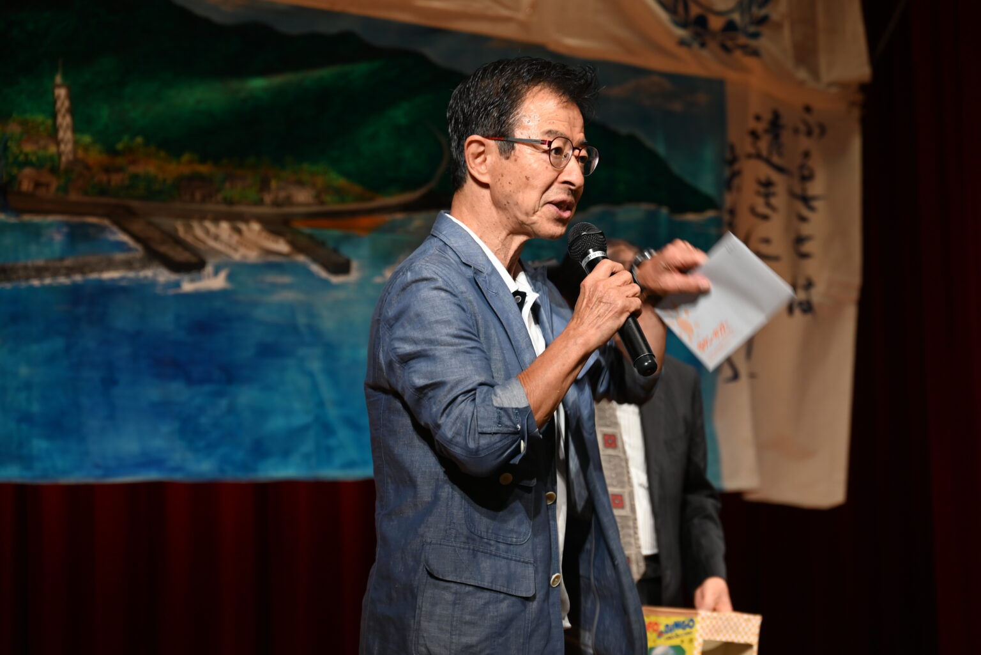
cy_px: 328
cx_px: 490
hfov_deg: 18.6
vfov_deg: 12.5
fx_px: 2998
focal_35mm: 110
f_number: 6.3
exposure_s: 1/125
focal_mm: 110
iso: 560
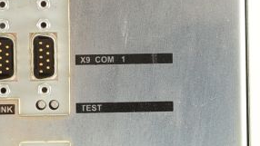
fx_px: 1138
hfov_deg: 13.0
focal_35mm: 165
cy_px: -52
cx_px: 82
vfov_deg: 7.3
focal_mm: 50
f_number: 11
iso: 1600
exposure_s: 1/125
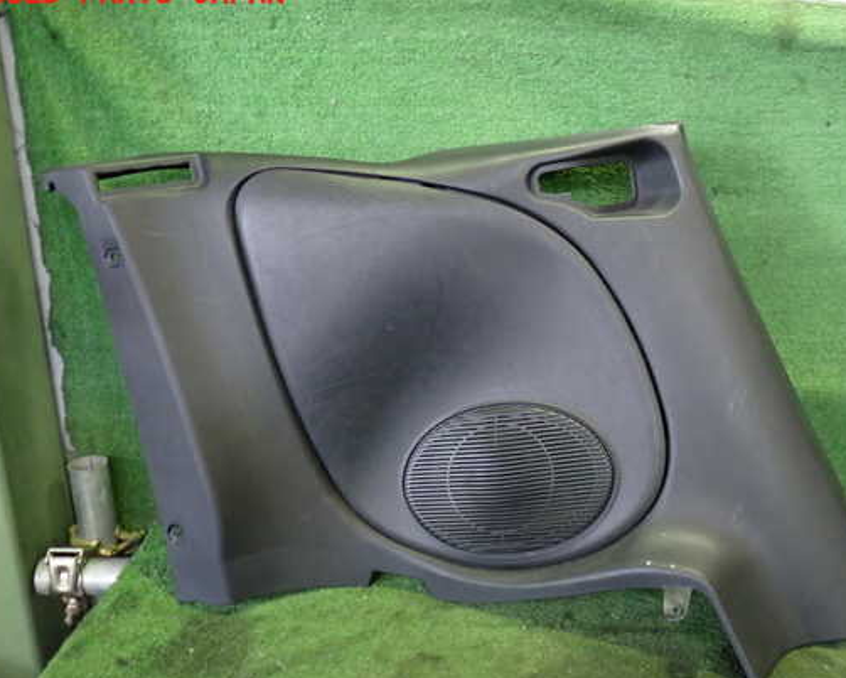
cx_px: 484
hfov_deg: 51.3
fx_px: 877
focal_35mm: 35
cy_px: 351
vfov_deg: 42.2
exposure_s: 1/30
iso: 640
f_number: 2.3
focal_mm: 5.4
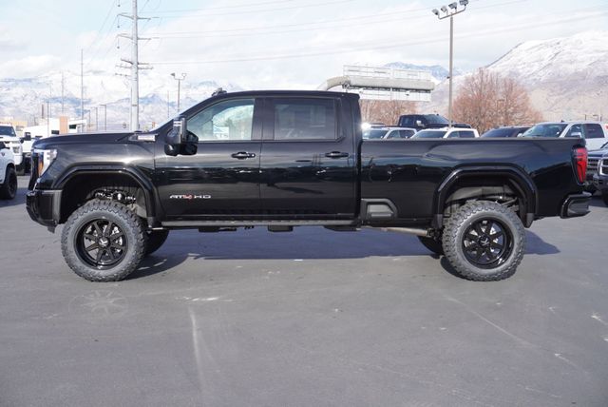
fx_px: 735
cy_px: 204
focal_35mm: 44
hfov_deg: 44.9
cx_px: 304
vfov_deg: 30.9
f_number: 7.1
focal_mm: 29
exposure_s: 1/160
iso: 100
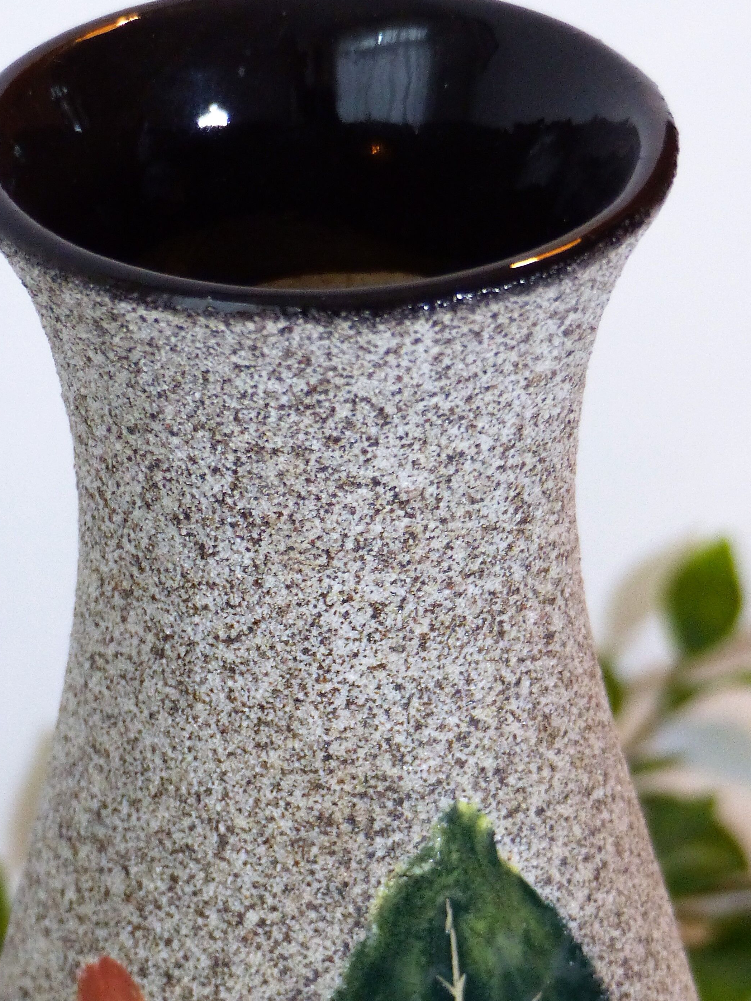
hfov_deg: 5.9
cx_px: 332
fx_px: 7291
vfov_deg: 7.9
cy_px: 651
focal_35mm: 252
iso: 400
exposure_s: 1/40
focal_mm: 28.7
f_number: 2.8
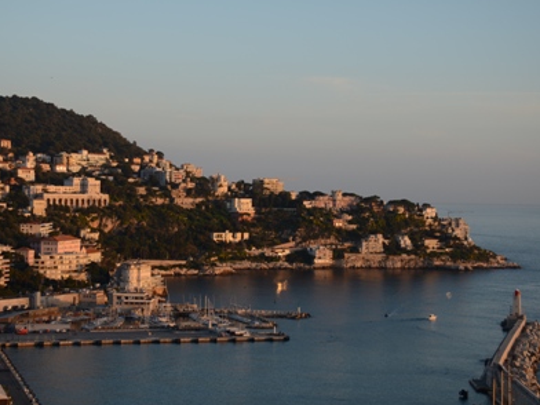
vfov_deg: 18.7
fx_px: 1232
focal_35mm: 79
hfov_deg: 24.7
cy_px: 203
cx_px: 248
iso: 100
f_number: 5.3
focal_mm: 48
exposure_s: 1/200
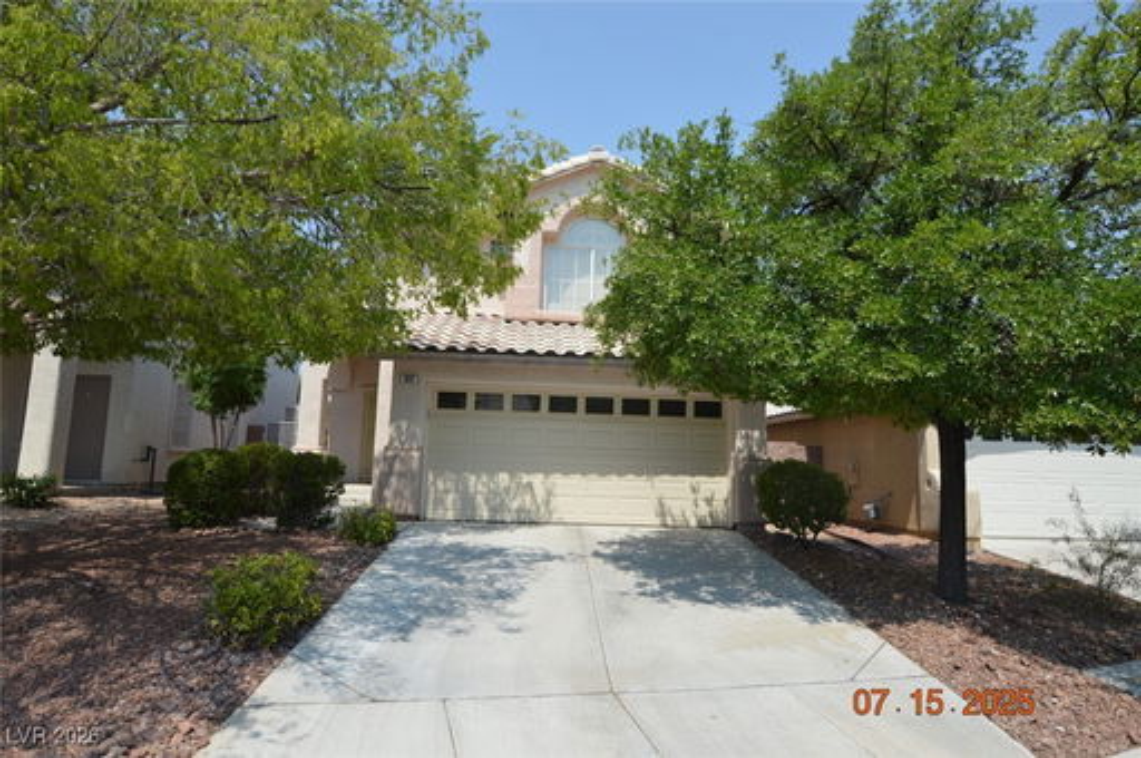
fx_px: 665
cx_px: 570
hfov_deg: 81.3
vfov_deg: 59.4
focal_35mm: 21
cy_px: 379
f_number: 8
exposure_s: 1/250
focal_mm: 14
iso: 100
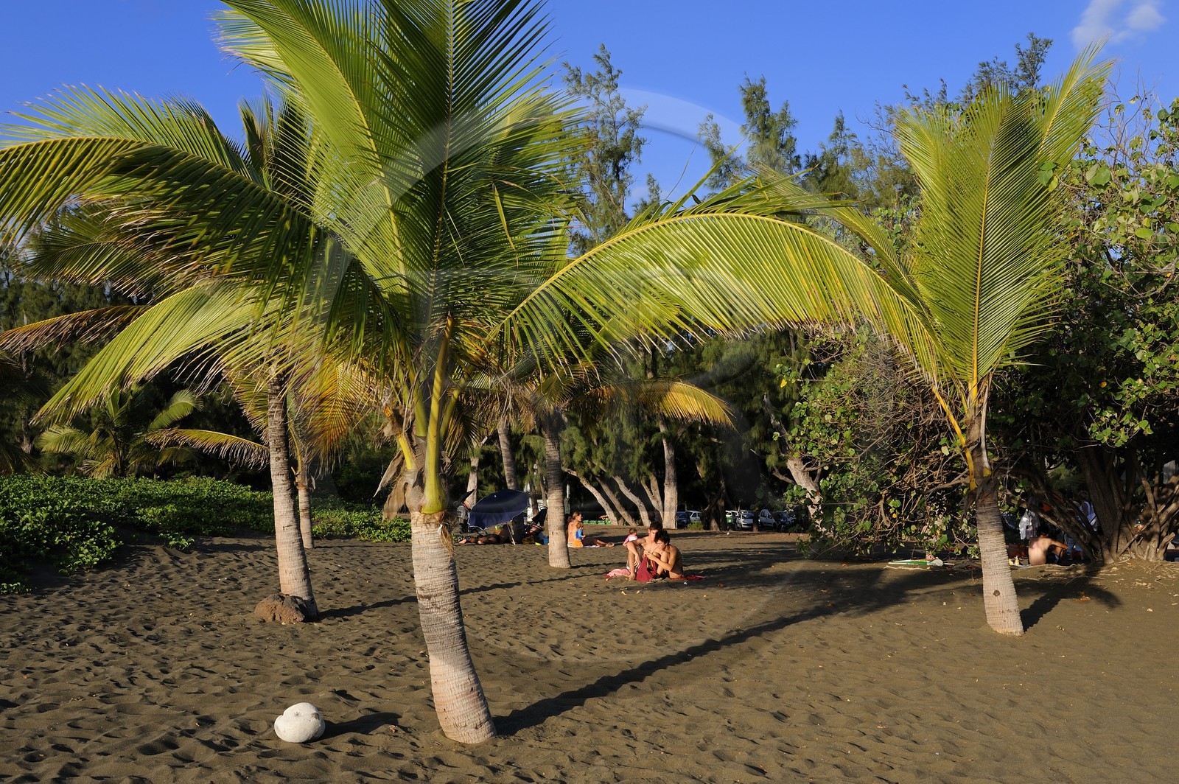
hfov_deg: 54.5
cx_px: 590
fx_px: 1145
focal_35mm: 35
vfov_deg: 37.8
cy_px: 392
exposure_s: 1/100
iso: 200
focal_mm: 35
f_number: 14
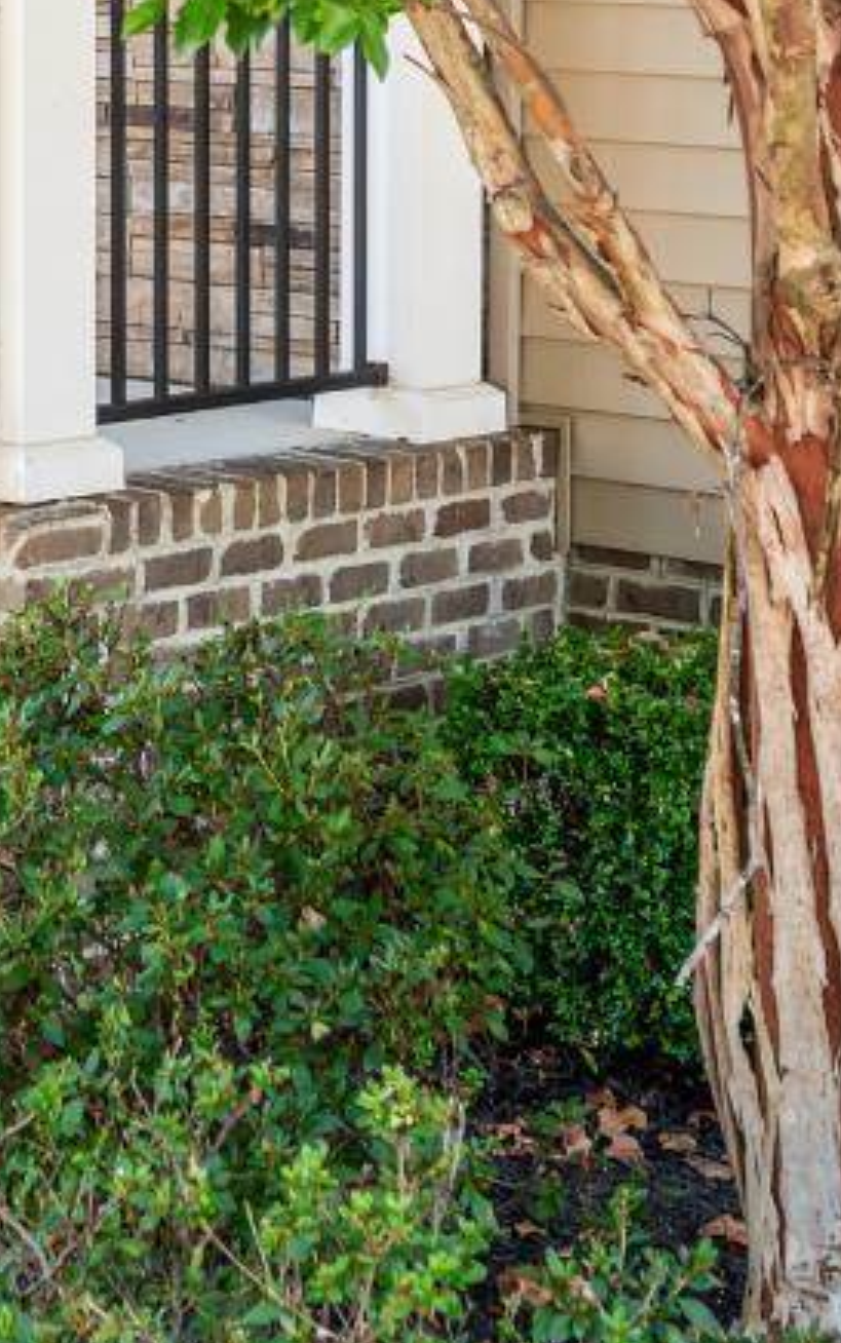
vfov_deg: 19.0
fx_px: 3845
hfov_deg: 11.9
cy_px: -156
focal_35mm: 105
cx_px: -471
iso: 200
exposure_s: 1/60
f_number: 4
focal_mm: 30
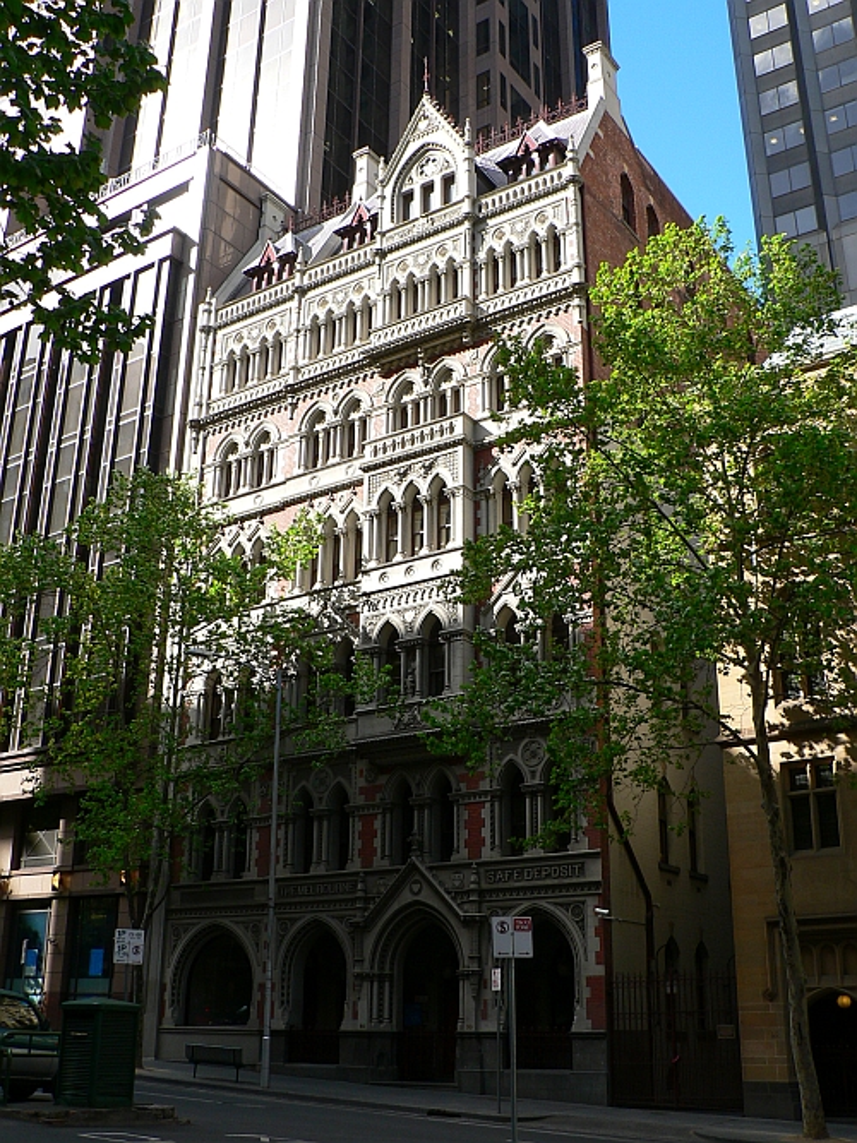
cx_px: 428
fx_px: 1189
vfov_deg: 51.4
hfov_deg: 39.6
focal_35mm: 36
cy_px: 572
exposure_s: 1/200
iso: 80
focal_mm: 6
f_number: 4
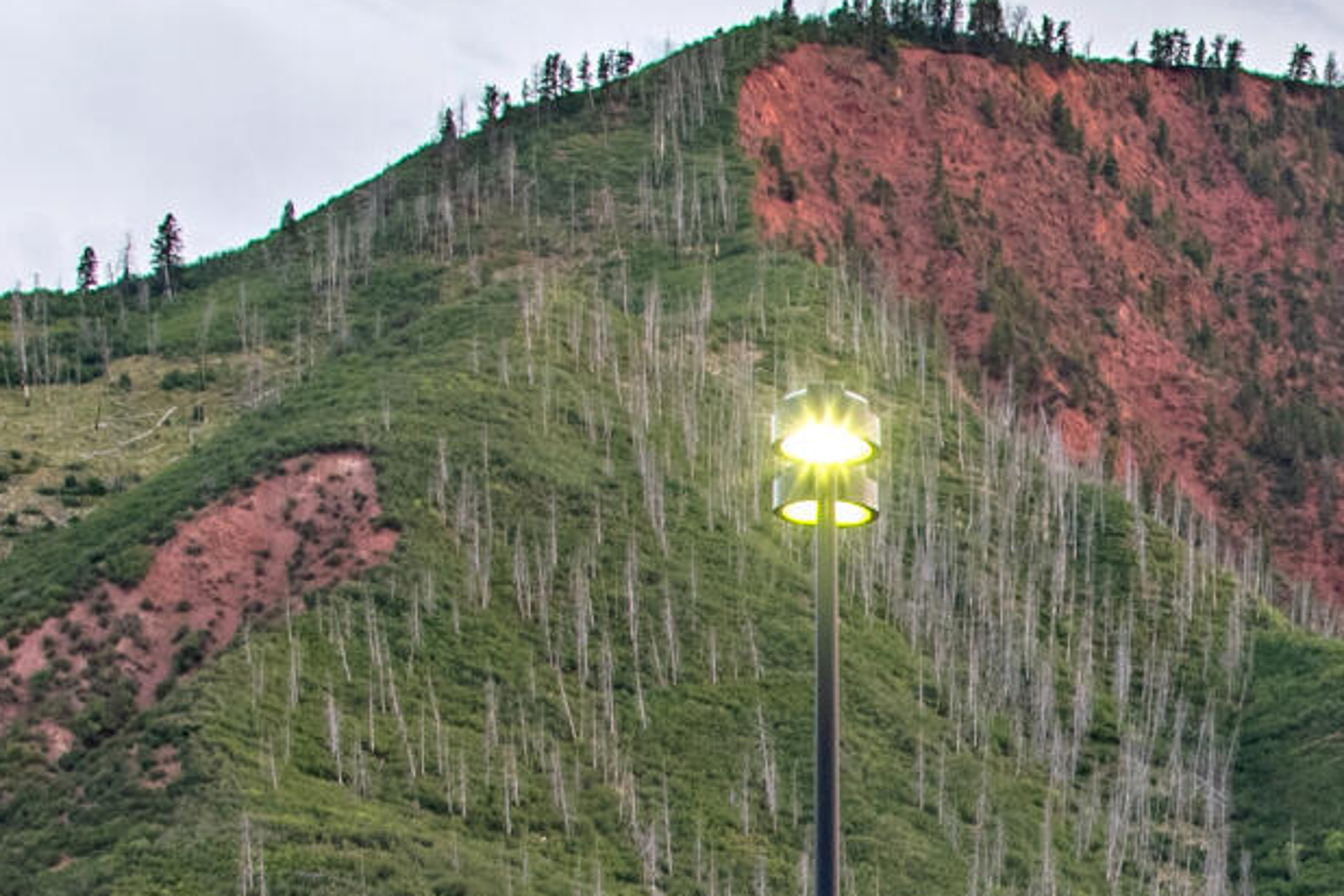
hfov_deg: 14.6
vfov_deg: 9.8
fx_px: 5077
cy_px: 1348
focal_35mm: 136
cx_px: 1651
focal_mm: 28
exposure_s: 1/20
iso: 500
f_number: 8
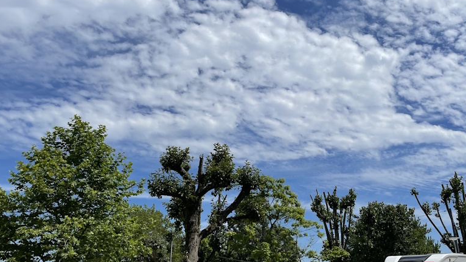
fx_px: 457
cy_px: 112
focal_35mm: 37
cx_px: 281
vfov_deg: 31.9
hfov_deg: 53.6
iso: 32
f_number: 1.6
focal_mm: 4.2
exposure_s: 1/7813
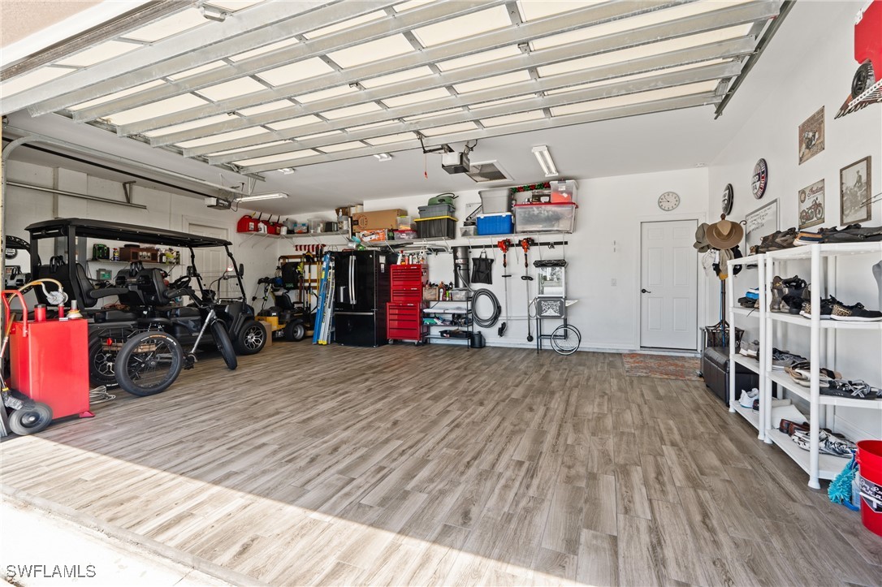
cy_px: 294
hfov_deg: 96.8
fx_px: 392
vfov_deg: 73.7
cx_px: 441
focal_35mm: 16
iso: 200
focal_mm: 16
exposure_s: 1/20
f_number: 9
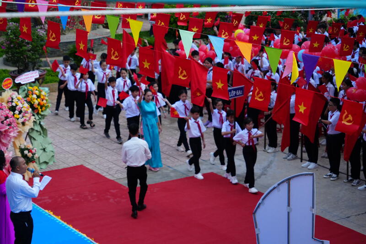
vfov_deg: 14.2
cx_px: 183
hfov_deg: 21.2
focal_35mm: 96
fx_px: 976
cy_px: 122
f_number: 5.6
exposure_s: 1/2000
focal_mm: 96
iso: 2500
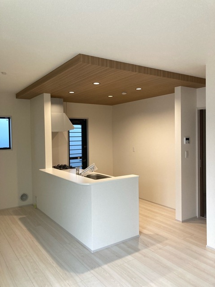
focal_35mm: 28
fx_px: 232
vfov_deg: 63.4
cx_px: 108
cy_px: 144
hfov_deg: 49.7
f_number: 1.8
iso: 125
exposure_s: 1/60
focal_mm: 3.99
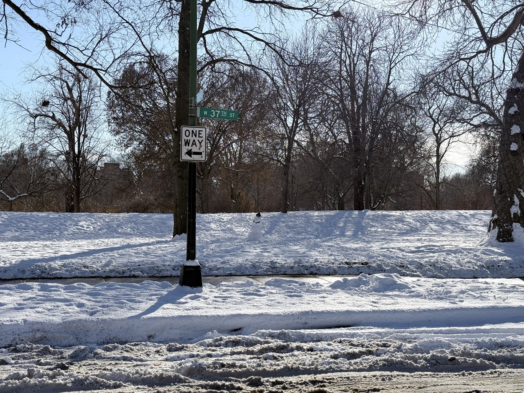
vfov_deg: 30.3
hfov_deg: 39.7
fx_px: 727
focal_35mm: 48
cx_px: 262
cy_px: 196
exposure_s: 1/6536
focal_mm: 6.76
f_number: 1.78
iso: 64
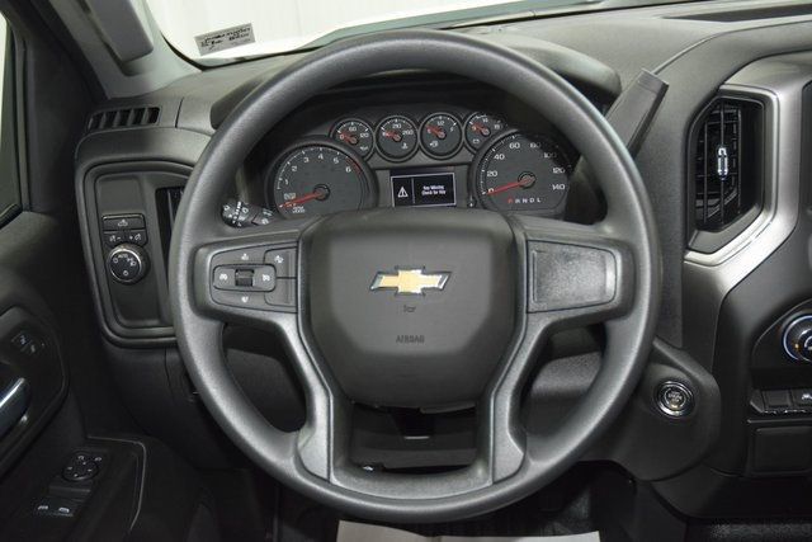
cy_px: 271
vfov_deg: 35.5
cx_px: 406
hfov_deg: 51.3
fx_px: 846
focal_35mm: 38
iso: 2200
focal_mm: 25
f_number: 3.8
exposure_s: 1/50
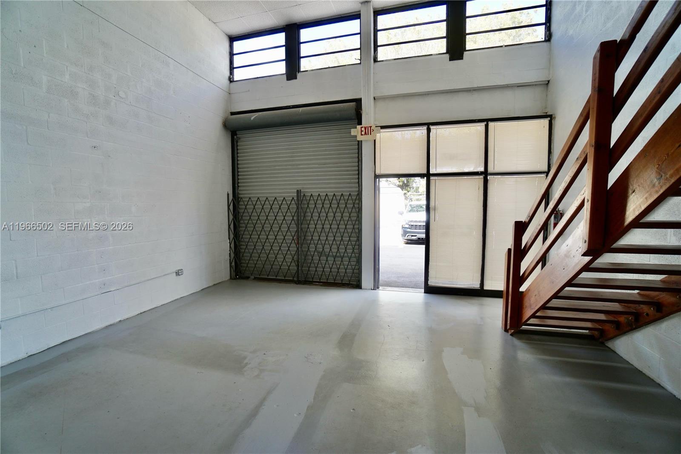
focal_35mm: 15
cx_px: 340
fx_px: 284
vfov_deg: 77.3
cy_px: 227
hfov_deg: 100.4
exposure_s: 1/60
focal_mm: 10
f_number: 4
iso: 125
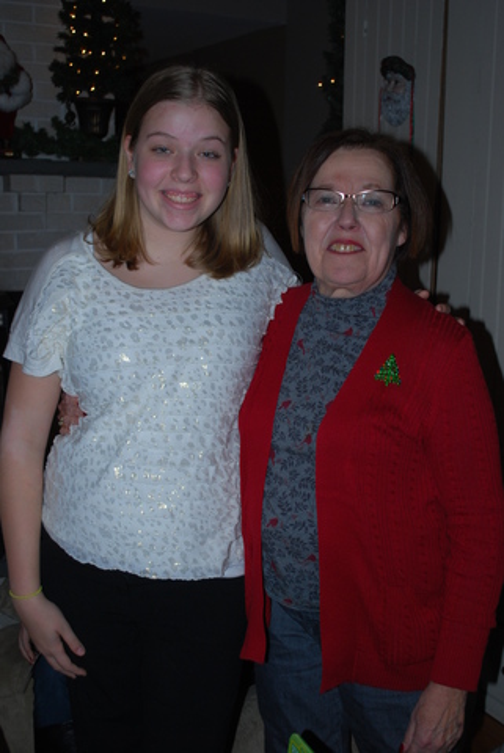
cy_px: 376
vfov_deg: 43.6
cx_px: 252
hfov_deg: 29.9
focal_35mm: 45
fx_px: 943
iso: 200
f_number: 4.8
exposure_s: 1/60
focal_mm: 30
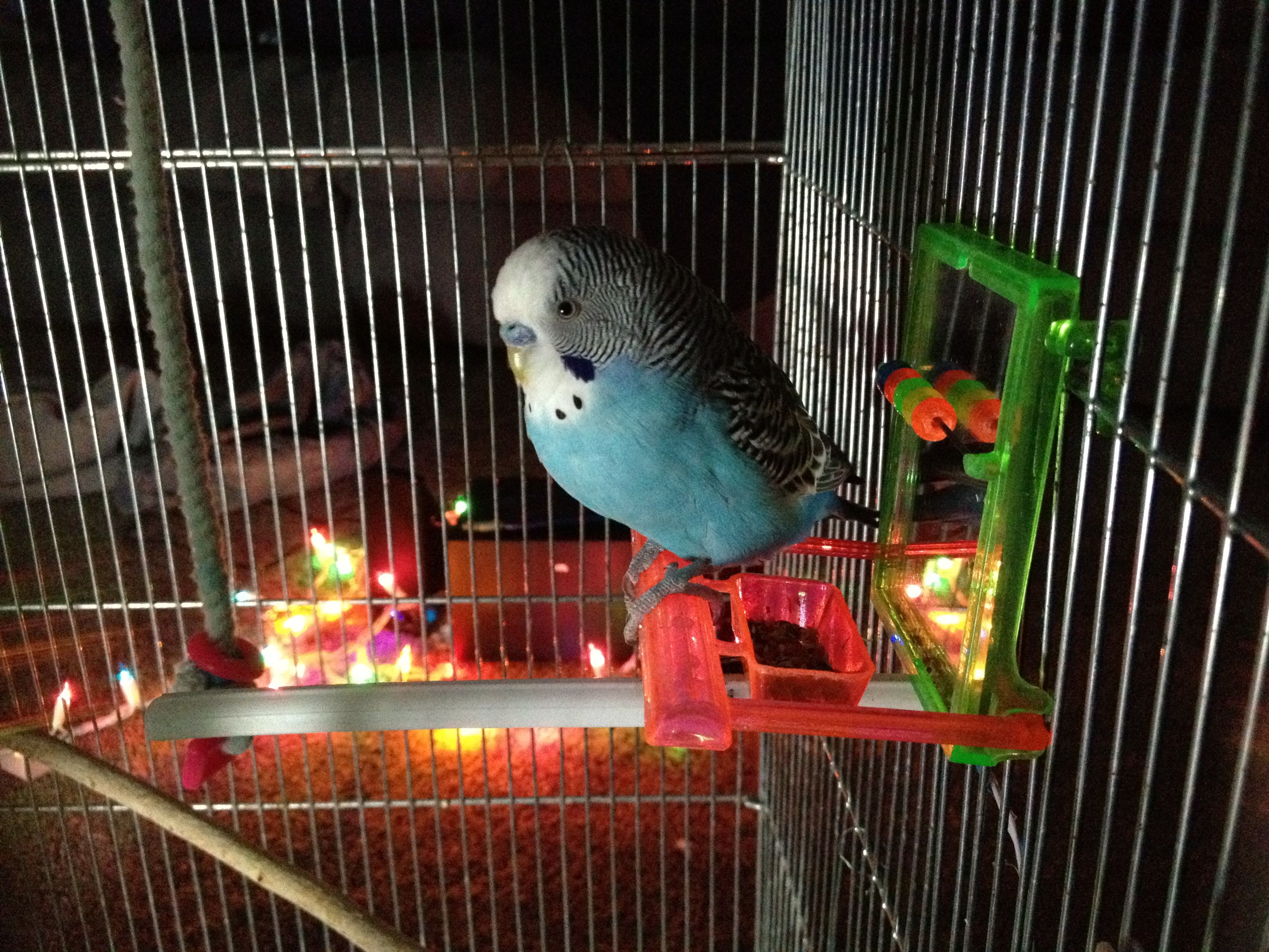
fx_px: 1283
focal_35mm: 35
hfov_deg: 52.6
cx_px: 634
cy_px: 476
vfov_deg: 40.7
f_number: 2.4
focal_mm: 4.28
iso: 800
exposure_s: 1/15
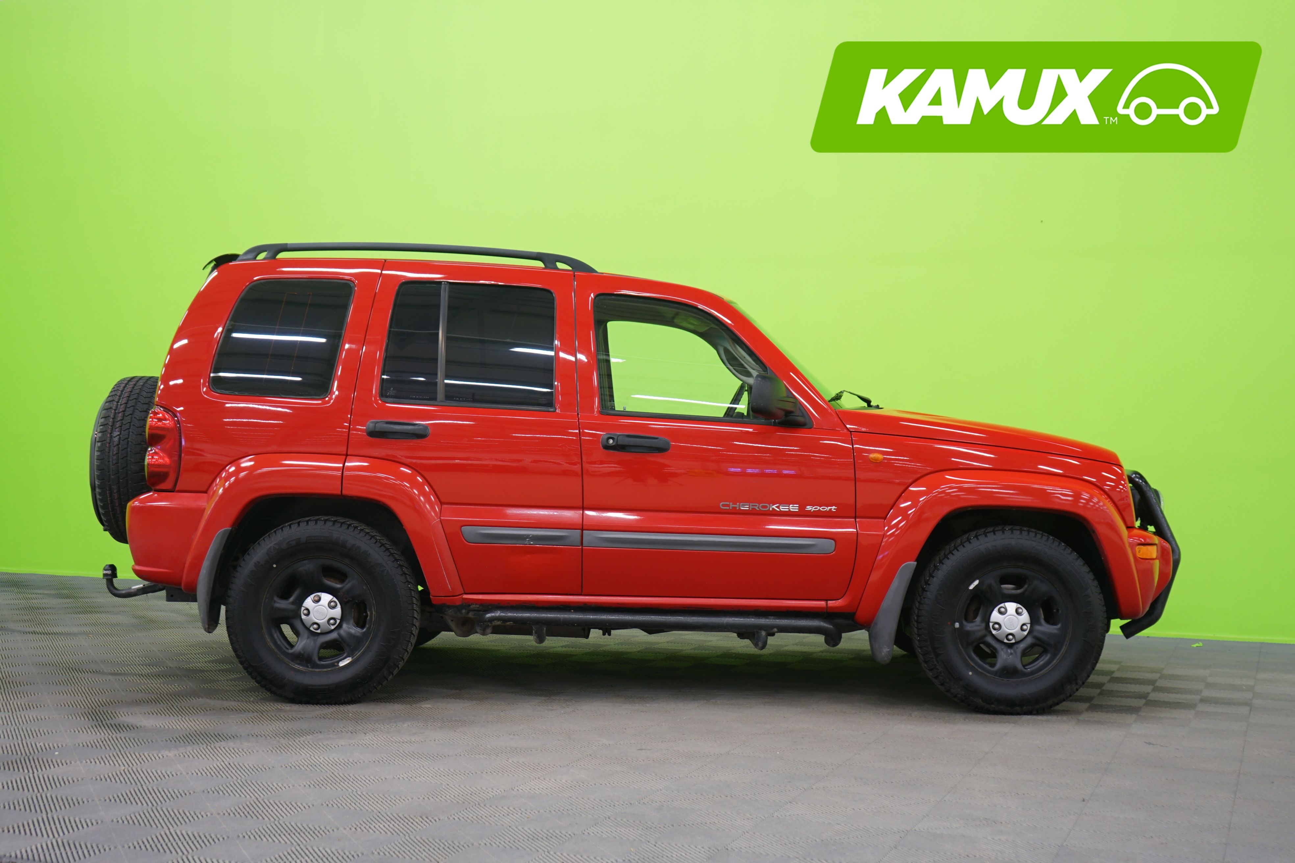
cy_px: 432
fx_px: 1583
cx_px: 648
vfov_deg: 30.5
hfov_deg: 44.5
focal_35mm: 44
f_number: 4.5
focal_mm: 44
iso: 400
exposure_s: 1/6
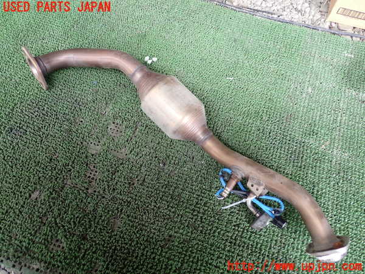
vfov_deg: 46.8
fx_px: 316
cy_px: 137
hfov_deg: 60.0
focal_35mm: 30
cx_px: 182
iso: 200
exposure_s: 1/50
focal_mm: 5.4
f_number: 2.3
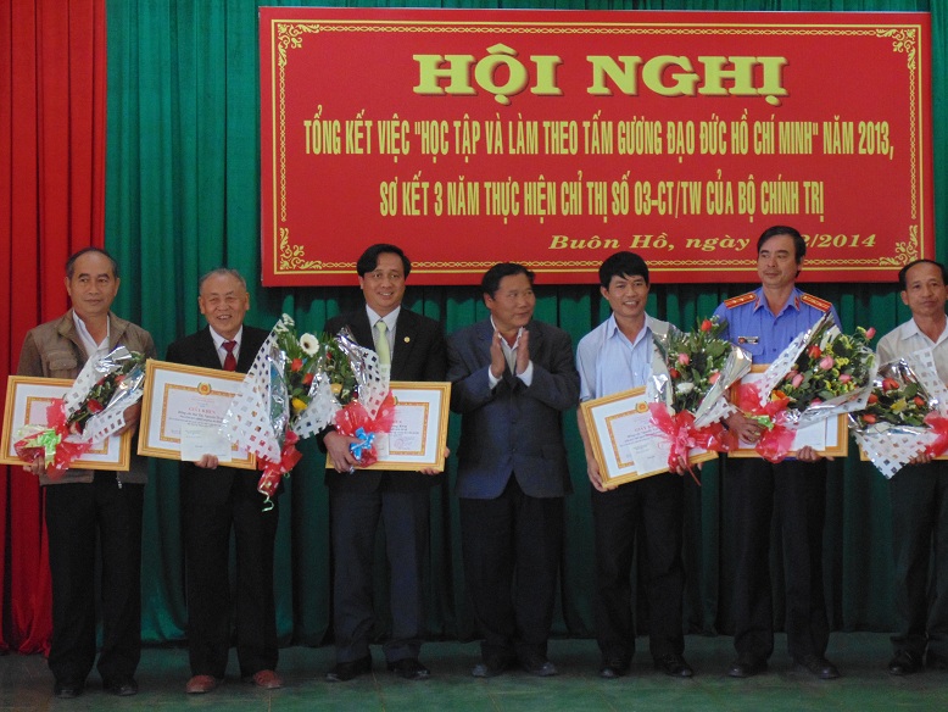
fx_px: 1781
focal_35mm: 65
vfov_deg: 22.6
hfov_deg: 29.8
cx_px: 474
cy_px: 356
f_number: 4.1
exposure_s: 1/15
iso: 400
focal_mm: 11.7
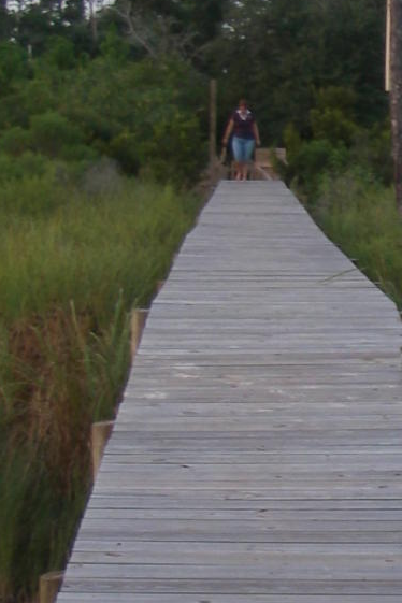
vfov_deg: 14.6
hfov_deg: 9.5
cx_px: 589
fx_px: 2362
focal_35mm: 141
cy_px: 302
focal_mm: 6.3
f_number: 3.3
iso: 64
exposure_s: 1/60
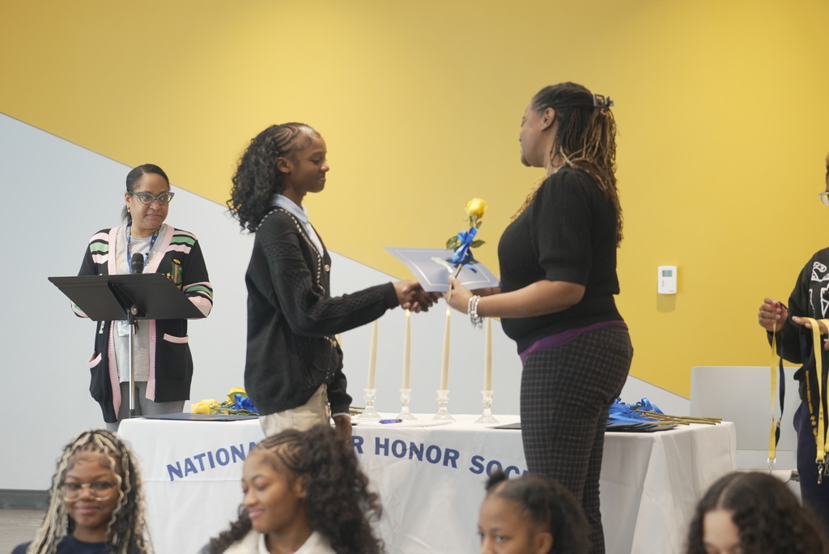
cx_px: 414
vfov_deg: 15.6
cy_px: 277
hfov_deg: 23.1
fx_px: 2028
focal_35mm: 88
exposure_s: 1/200
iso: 2500
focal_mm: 88
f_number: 3.5
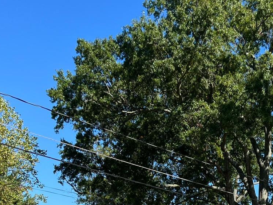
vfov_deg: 19.3
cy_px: 256
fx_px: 560
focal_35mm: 71
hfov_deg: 26.9
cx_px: 216
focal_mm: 5.7
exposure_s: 1/2208
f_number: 1.5
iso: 50
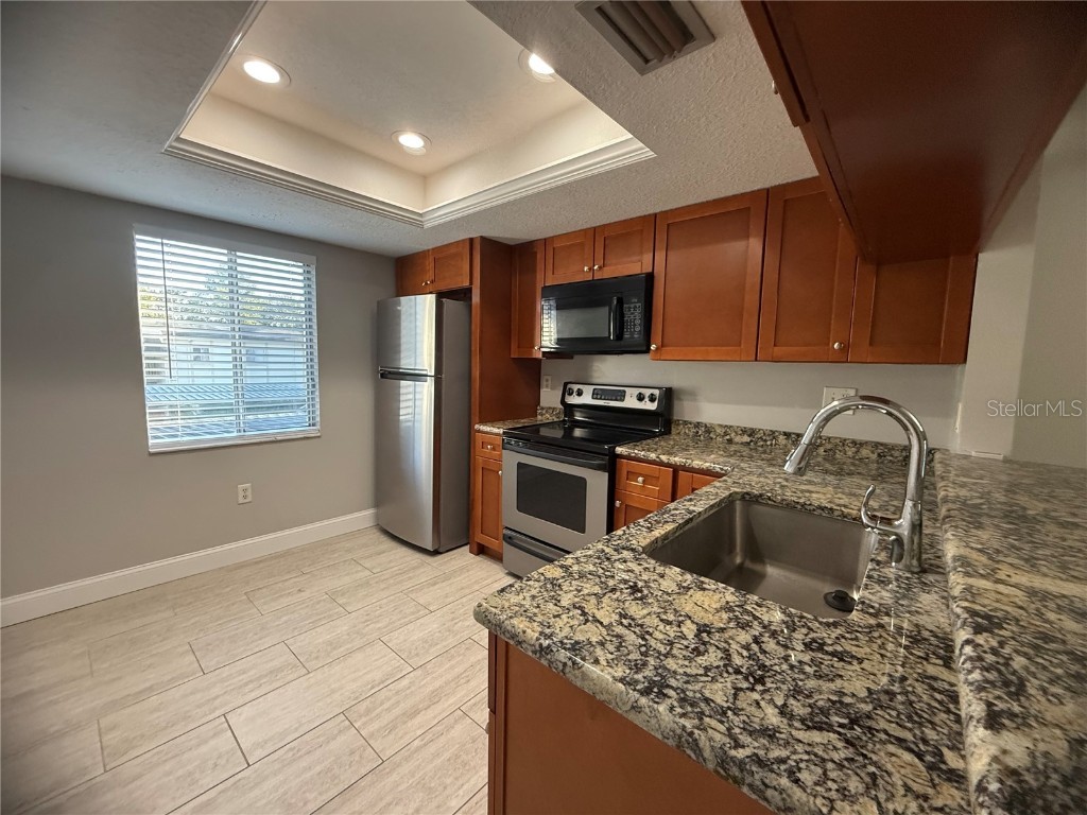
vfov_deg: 85.7
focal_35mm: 14
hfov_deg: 102.1
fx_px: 440
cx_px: 544
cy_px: 408
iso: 500
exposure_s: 1/120
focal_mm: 2.22
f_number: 2.2
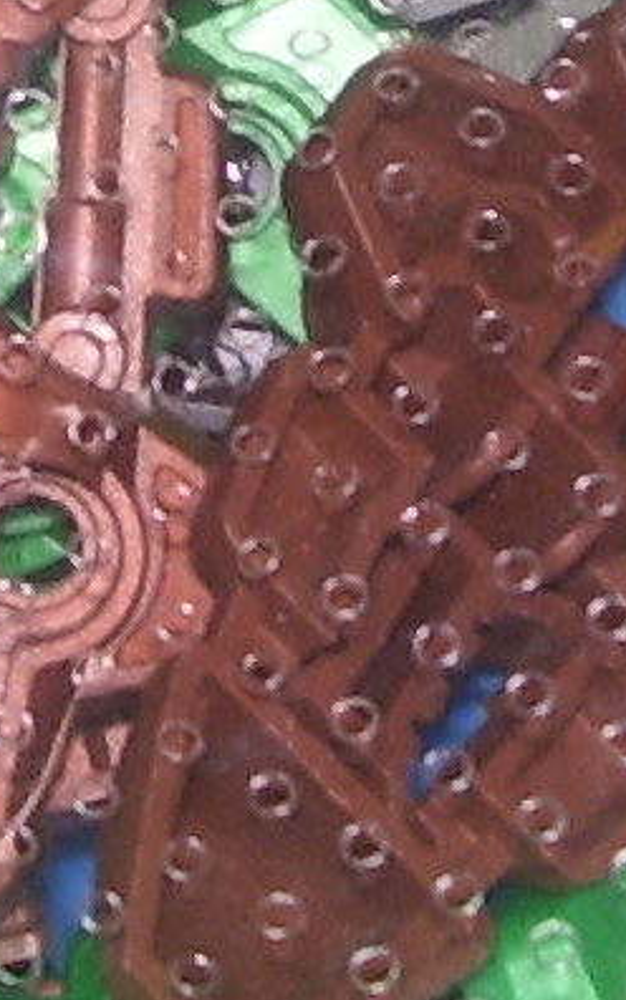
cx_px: 43
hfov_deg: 5.9
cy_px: 91
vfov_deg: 9.4
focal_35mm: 222
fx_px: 6051
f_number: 2.7
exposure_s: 1/60
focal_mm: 6
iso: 80
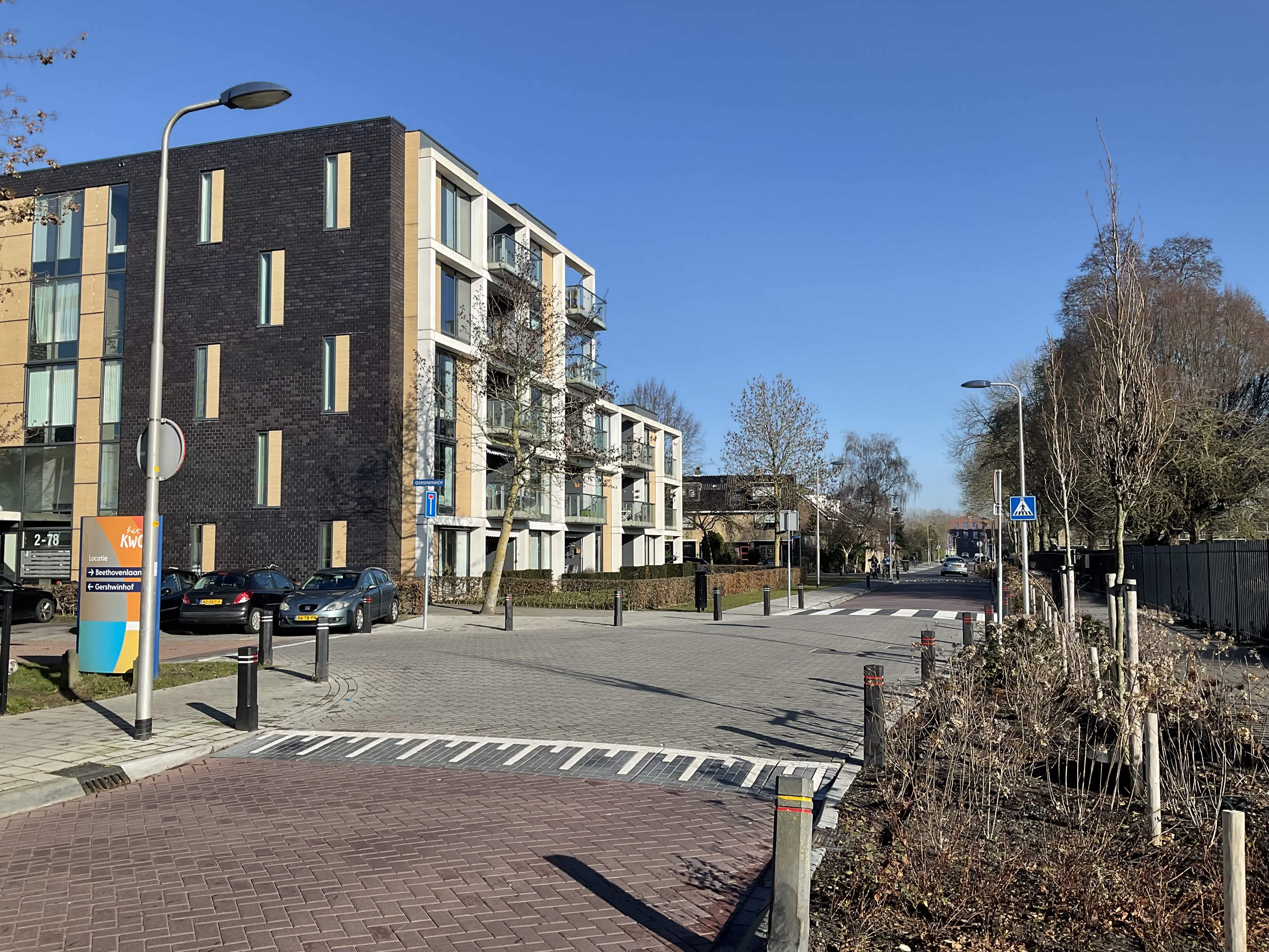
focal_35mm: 29
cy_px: 476
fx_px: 1063
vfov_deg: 48.2
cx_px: 634
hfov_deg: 61.7
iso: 16
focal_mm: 3
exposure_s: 1/1786
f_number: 1.8
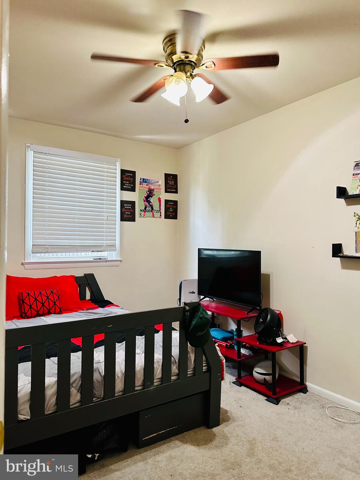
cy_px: 240
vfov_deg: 71.6
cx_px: 180
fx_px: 333
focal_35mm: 24
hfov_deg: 56.8
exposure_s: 1/60
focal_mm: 6.86
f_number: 1.78
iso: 500
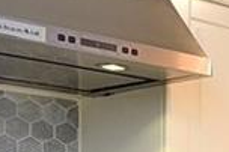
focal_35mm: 108
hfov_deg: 11.4
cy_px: 252
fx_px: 686
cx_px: 681
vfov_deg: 11.9
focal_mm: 16
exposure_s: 1/60
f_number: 6.3
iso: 500
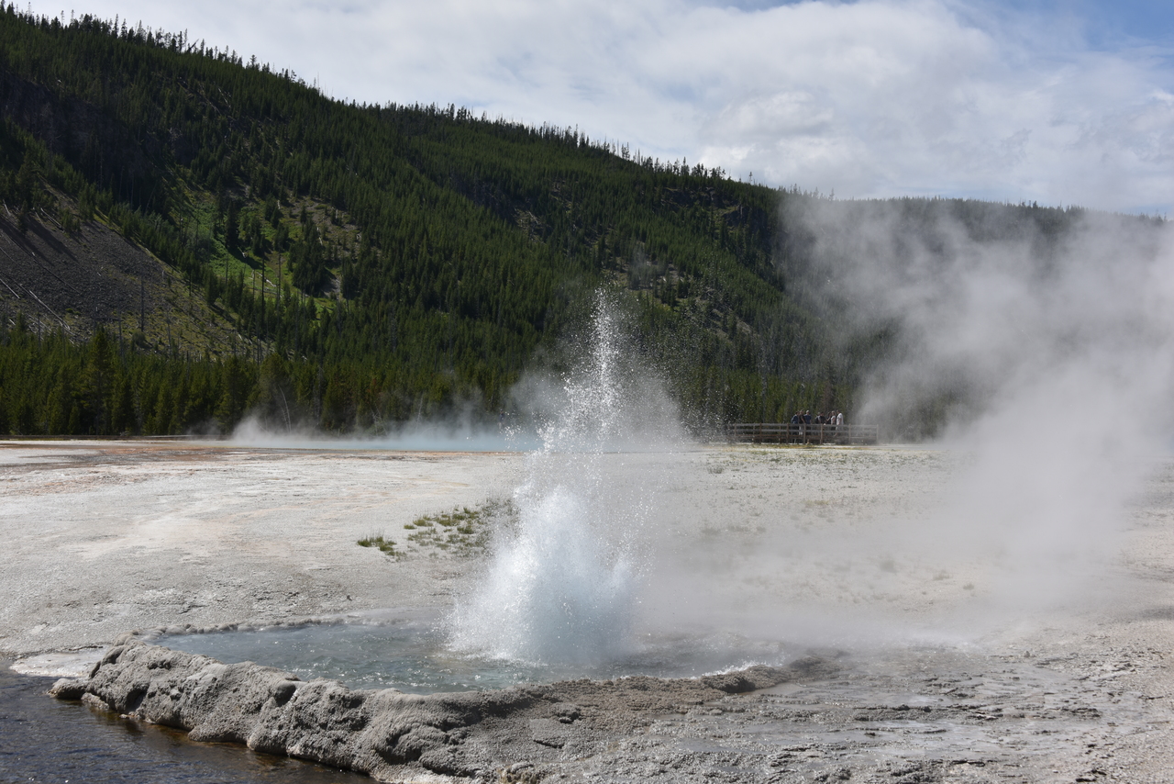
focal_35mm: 55
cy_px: 392
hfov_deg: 36.2
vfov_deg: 24.6
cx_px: 587
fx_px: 1794
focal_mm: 55
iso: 100
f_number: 10
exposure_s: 1/400
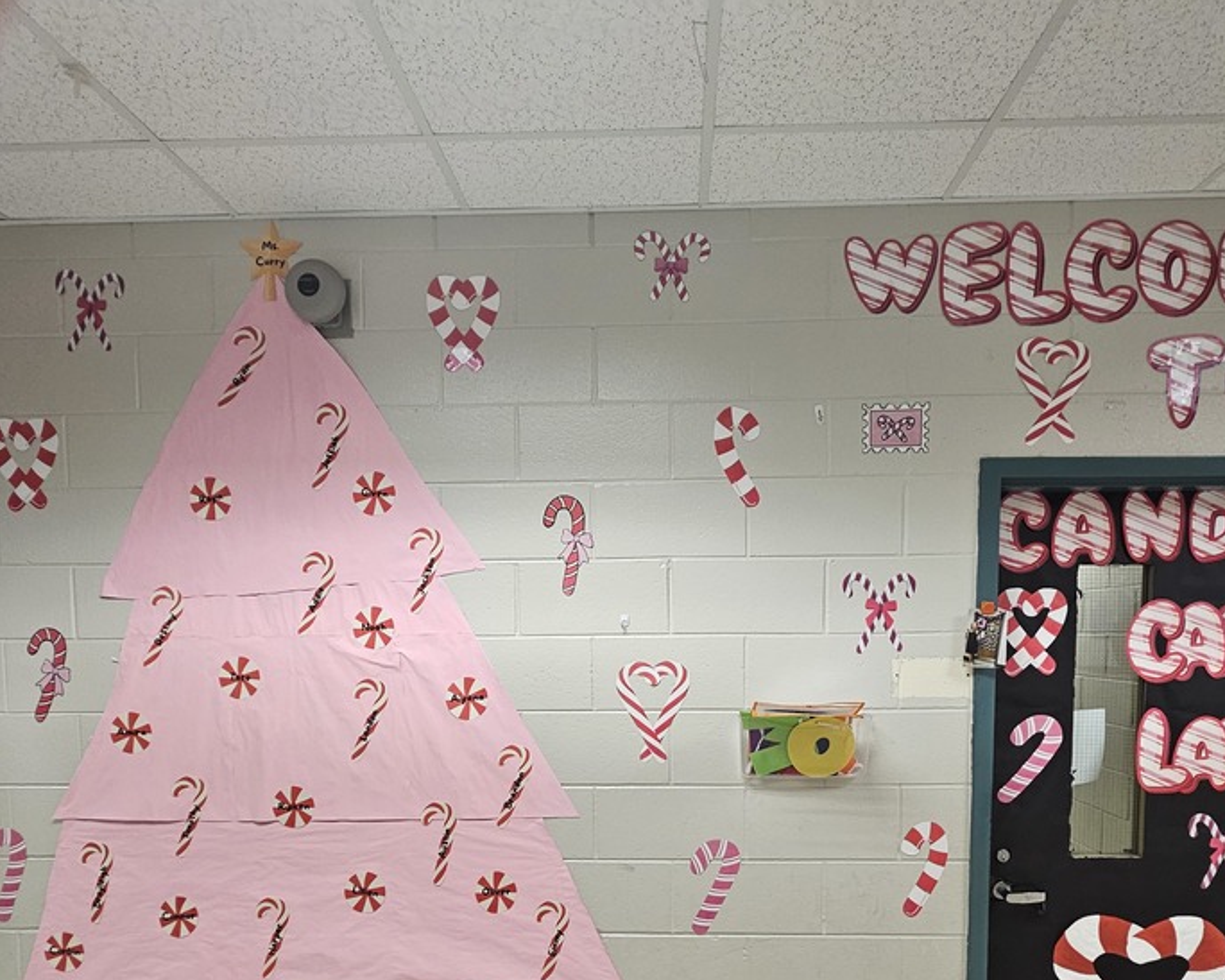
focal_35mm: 19
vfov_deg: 68.1
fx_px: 689
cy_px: 681
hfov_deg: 83.2
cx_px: 657
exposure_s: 1/60
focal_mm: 2.2
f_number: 2.2
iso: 200
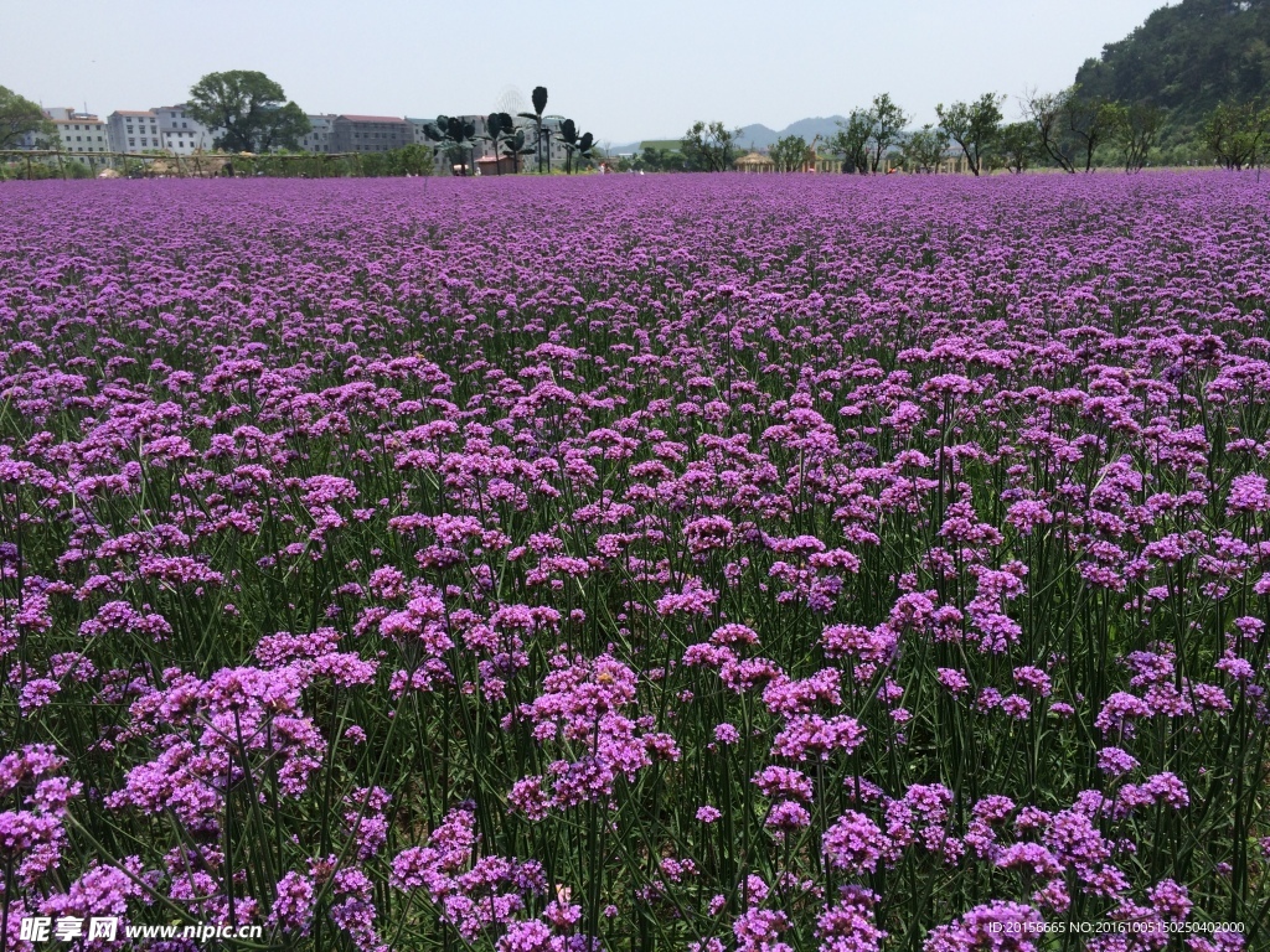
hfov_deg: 61.7
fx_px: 1064
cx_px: 635
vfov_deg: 48.2
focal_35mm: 29
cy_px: 476
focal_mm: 4.15
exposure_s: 1/1953
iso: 32
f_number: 2.2
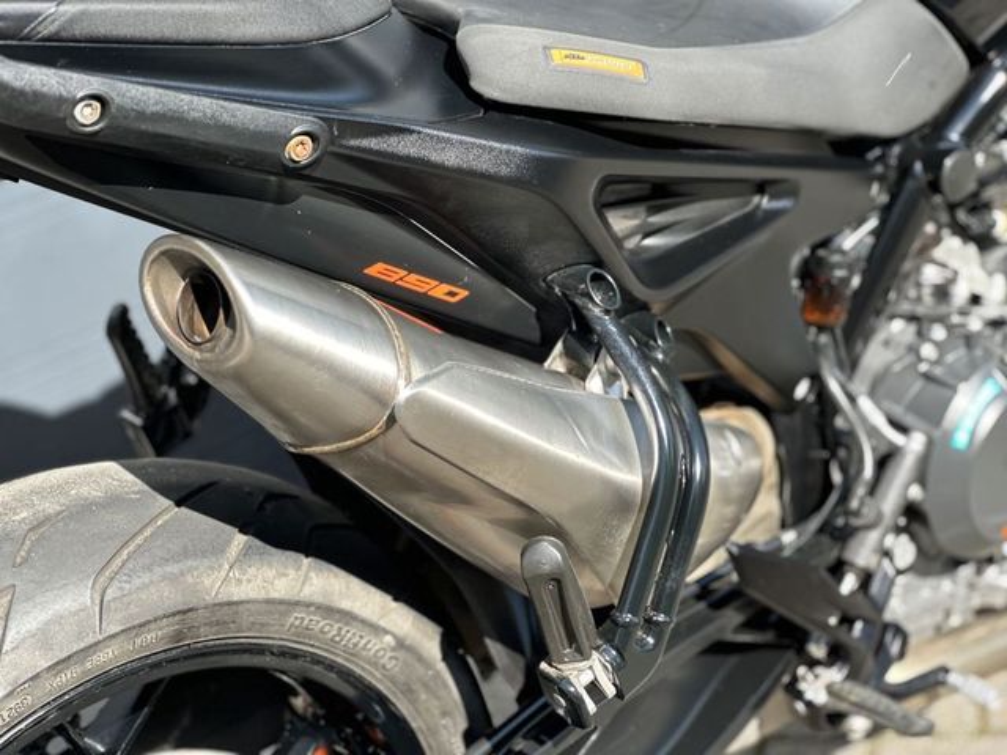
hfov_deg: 25.3
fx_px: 2240
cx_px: 504
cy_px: 378
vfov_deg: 19.1
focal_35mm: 77
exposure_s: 1/121
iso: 32
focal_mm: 9
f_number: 2.8
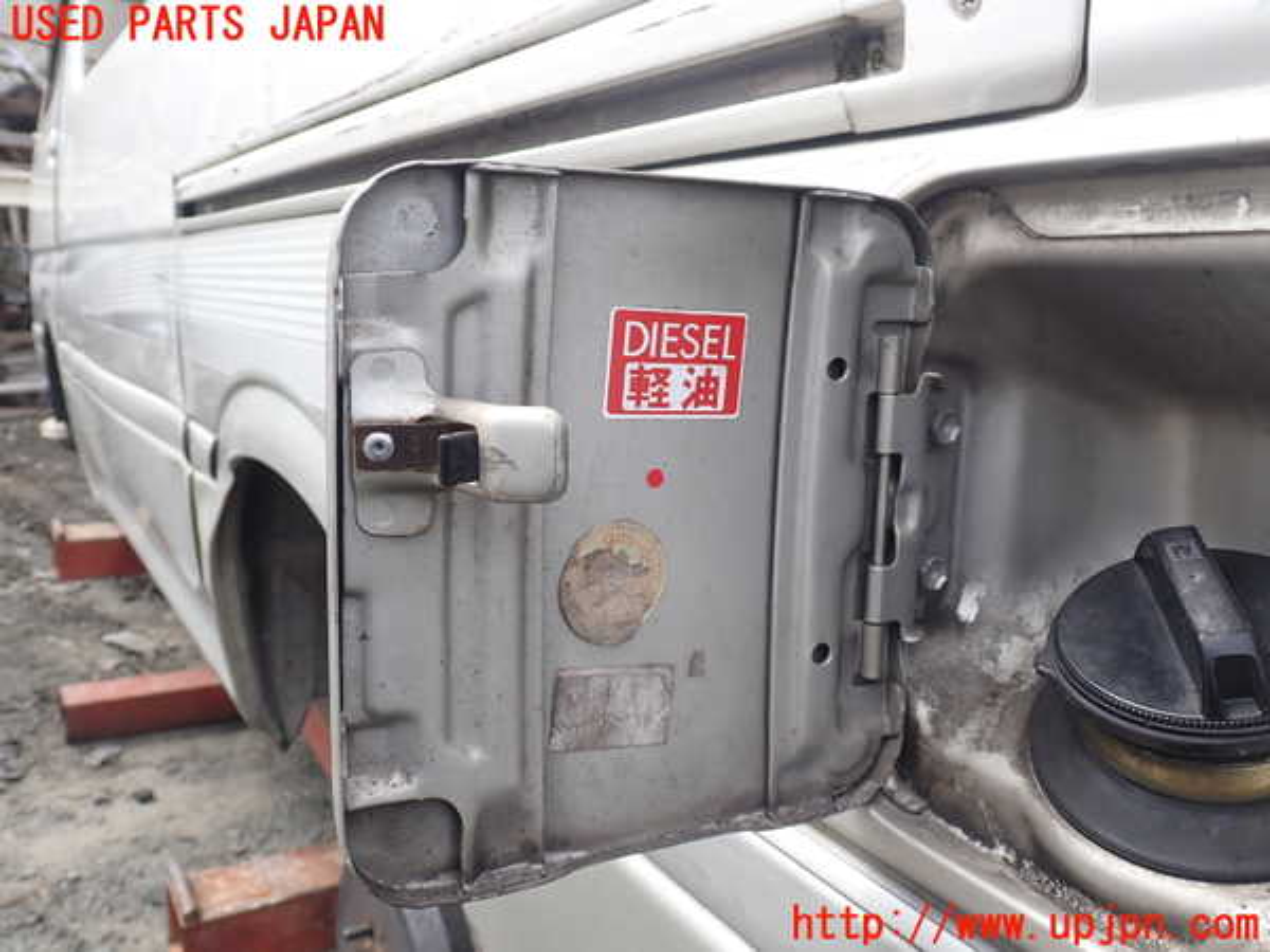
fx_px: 1101
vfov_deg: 46.8
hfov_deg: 60.0
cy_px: 476
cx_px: 635
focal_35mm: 30
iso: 100
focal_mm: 5.4
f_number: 3.2
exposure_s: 1/320
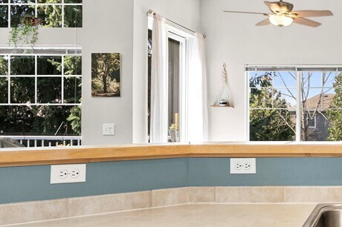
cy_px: 127
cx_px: 380
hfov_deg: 35.0
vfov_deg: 28.0
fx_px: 456
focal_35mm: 48
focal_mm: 13
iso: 1000
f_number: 6.7
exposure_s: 1/20
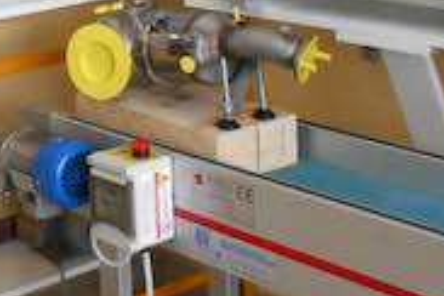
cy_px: 82
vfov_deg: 14.2
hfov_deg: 21.2
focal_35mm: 96
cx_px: 167
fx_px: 1184
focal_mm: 4.6
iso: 320
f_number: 3.2
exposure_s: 1/30
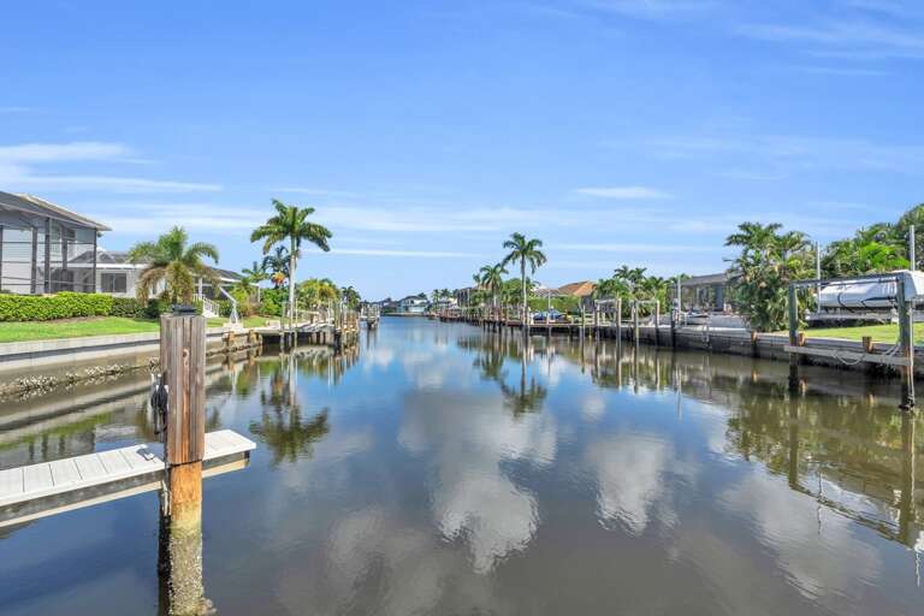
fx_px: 411
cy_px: 308
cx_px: 462
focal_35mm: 16
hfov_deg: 96.7
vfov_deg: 73.7
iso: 200
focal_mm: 16
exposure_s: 1/500
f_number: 9
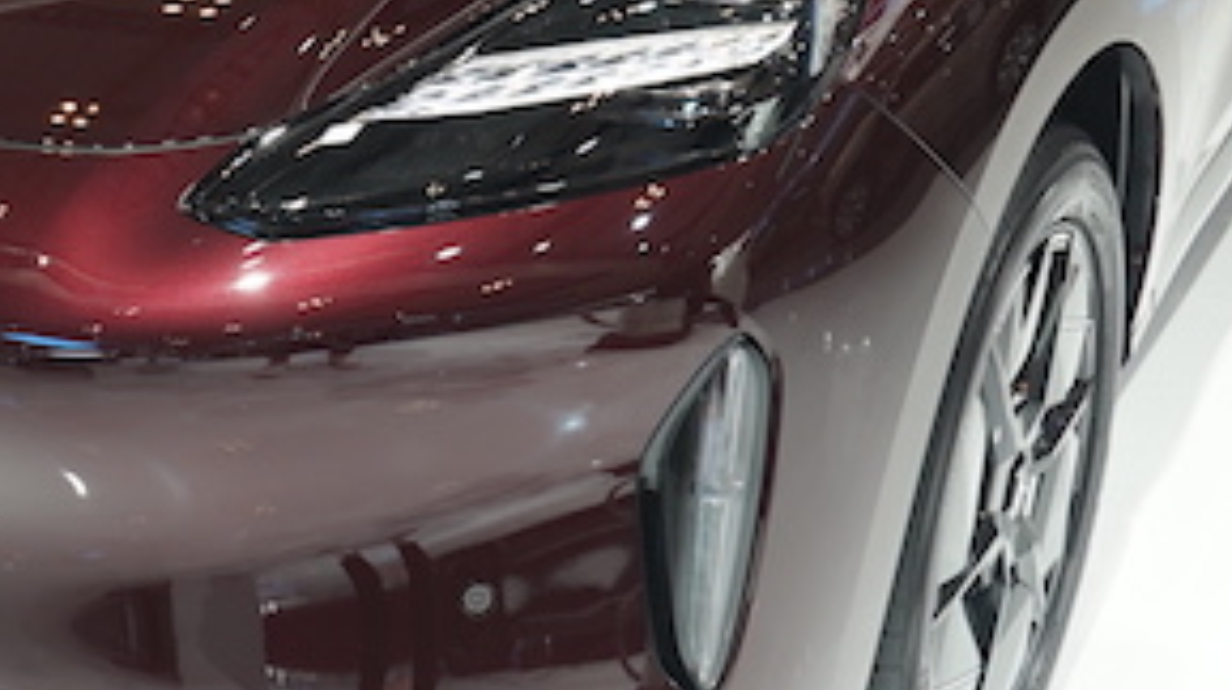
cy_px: 38
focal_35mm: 68
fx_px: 2220
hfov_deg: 30.8
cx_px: 414
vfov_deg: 17.4
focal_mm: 25
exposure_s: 1/125
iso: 500
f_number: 4
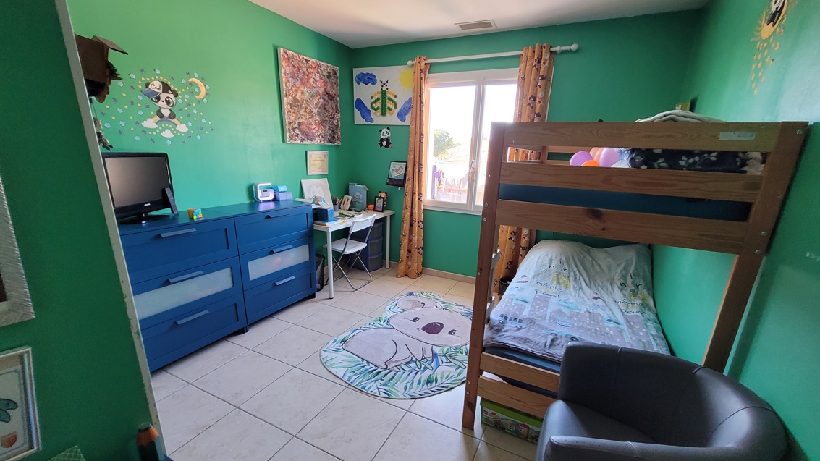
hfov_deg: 103.0
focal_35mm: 15
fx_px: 326
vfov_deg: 70.4
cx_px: 418
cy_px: 247
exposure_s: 1/50
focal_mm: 1.74
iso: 160
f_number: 2.2
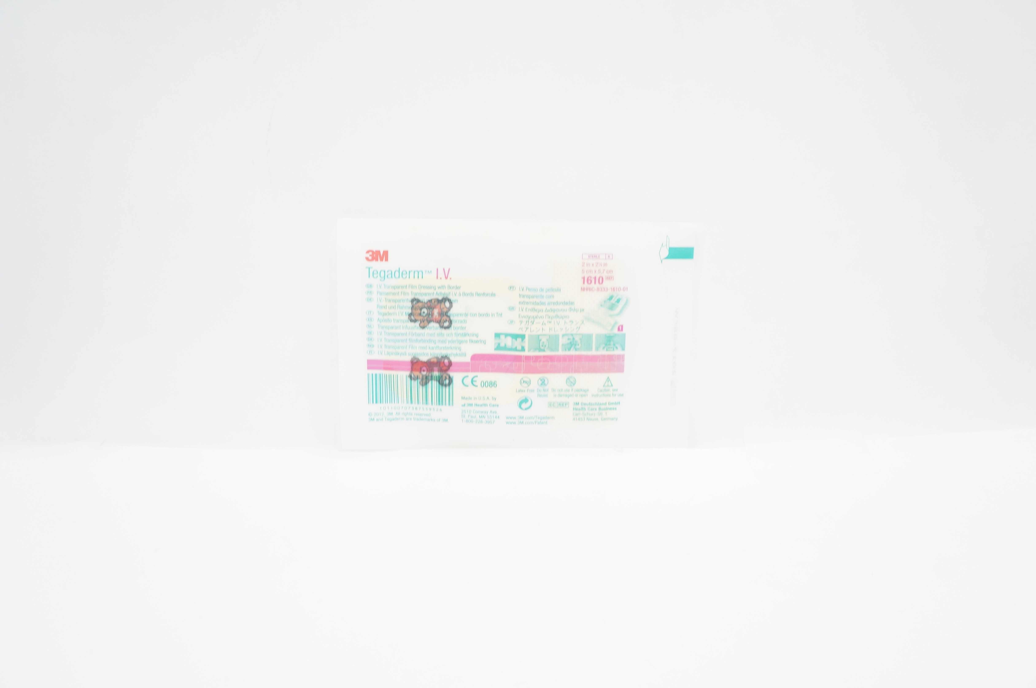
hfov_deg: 67.4
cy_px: 344
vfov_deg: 47.8
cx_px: 518
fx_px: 776
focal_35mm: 27
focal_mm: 18
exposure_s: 1/60
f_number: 5.6
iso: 800
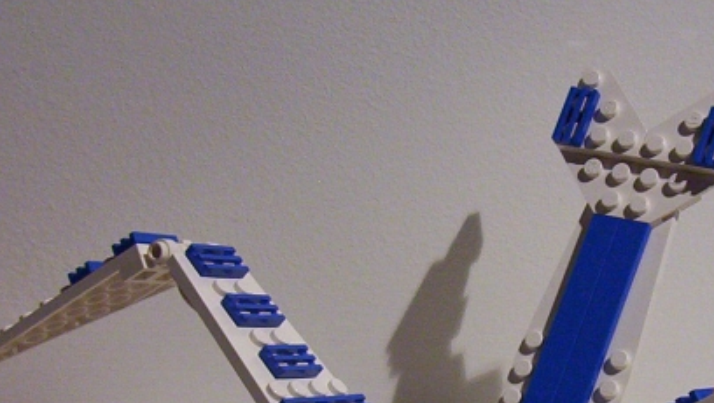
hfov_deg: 23.0
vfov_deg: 13.0
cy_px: 429
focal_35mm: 92
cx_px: 506
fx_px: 1743
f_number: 2.73
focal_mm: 5.77
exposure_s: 1/25.9
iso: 200
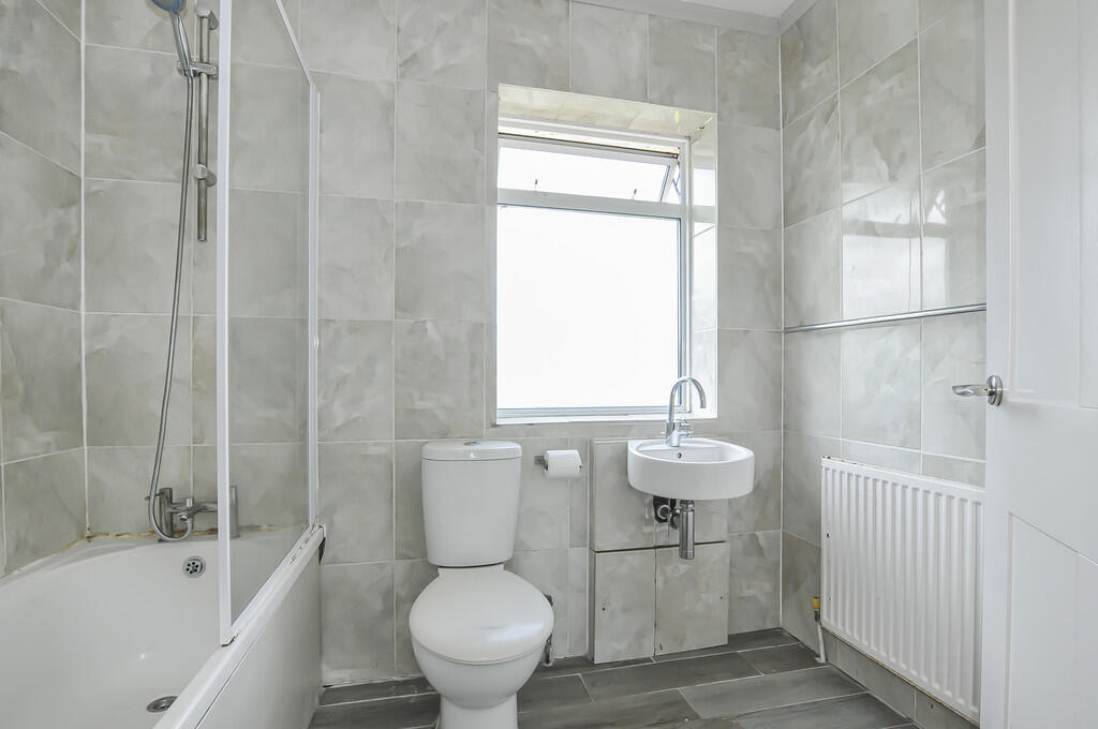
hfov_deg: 95.1
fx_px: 503
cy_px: 364
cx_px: 549
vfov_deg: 71.9
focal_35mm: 16
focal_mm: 11
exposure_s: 1/15
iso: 400
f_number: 13
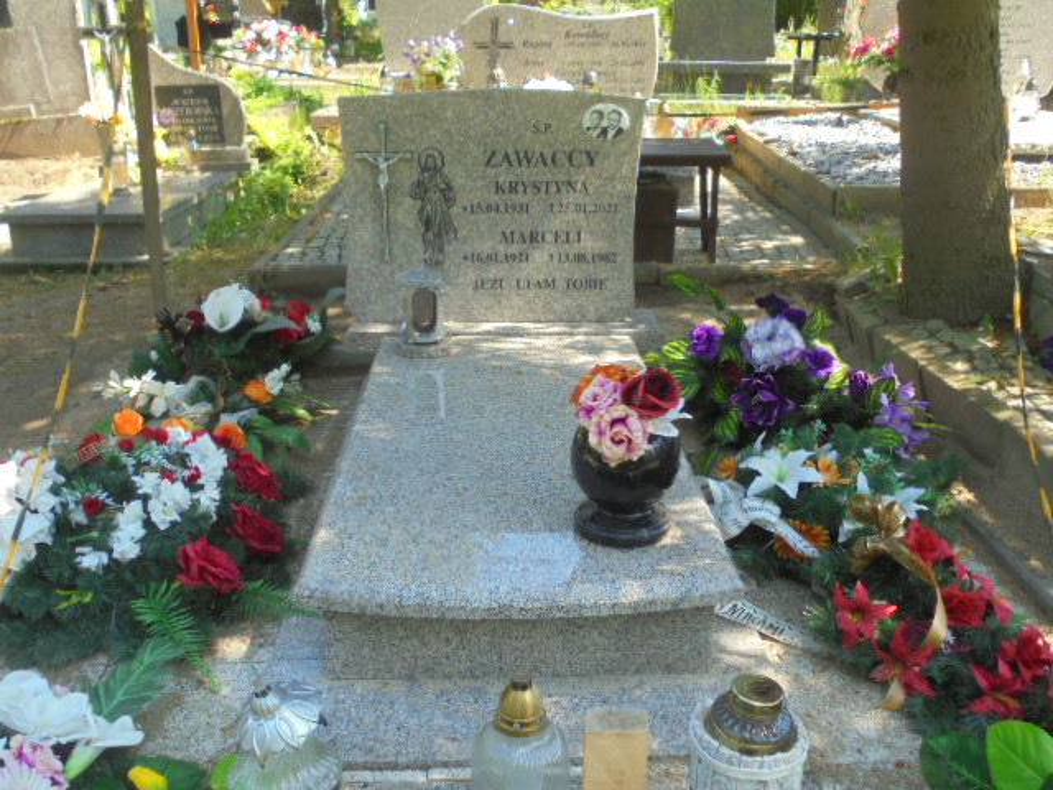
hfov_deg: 54.0
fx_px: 1034
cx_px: 526
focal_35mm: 34
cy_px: 395
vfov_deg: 41.8
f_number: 4
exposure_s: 1/125
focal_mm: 6.1
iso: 100
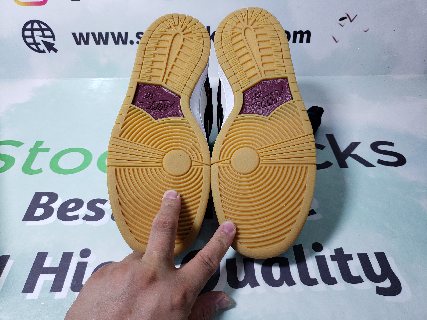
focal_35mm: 26
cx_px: 214
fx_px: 321
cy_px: 160
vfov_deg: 53.1
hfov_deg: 67.3
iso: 50
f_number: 1.5
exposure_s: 1/344
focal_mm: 4.3
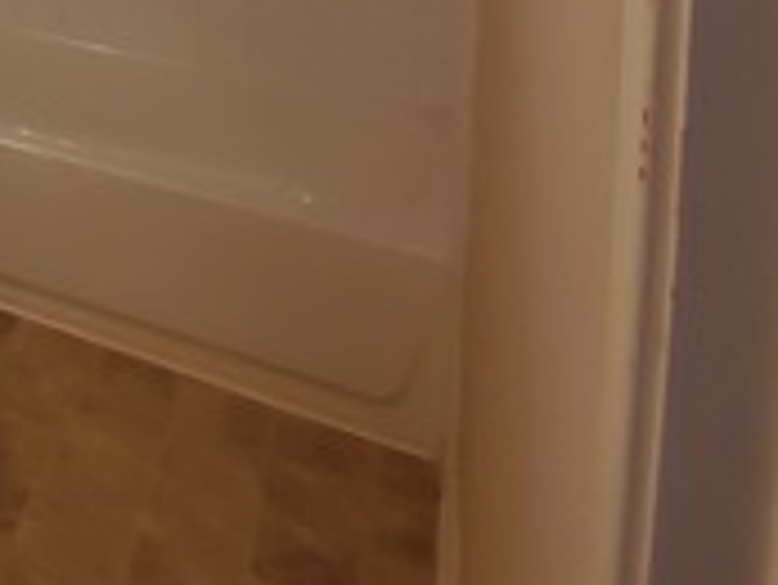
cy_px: -338
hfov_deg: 27.8
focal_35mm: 48
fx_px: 1080
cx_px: -373
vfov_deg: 23.1
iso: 200
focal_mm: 1.8
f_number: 2.2
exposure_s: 1/59
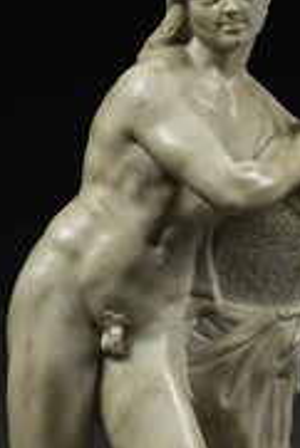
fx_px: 3618
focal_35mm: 290
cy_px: 339
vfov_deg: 7.1
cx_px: 210
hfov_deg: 4.7
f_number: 11
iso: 100
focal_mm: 105
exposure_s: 1/180
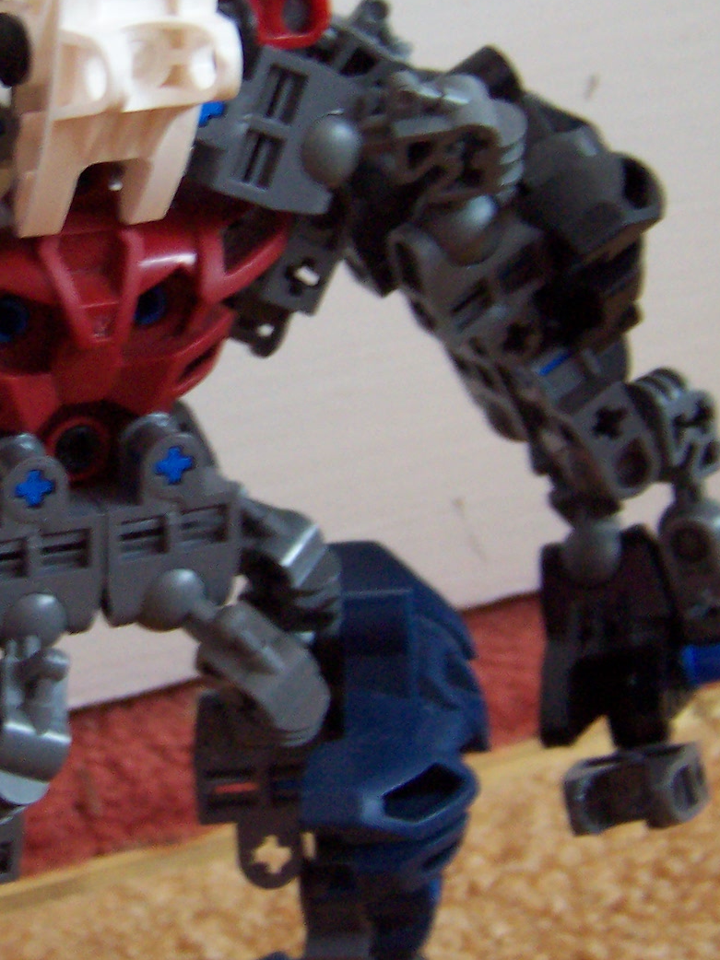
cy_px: 401
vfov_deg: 26.6
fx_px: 2025
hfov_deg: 19.6
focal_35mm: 73
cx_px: 7
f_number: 2.8
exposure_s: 1/8
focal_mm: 5.5
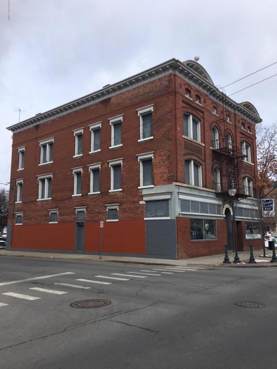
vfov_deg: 61.7
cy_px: 184
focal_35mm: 29
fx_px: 309
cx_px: 138
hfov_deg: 48.2
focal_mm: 4.15
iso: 25
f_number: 2.2
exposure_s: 1/2024
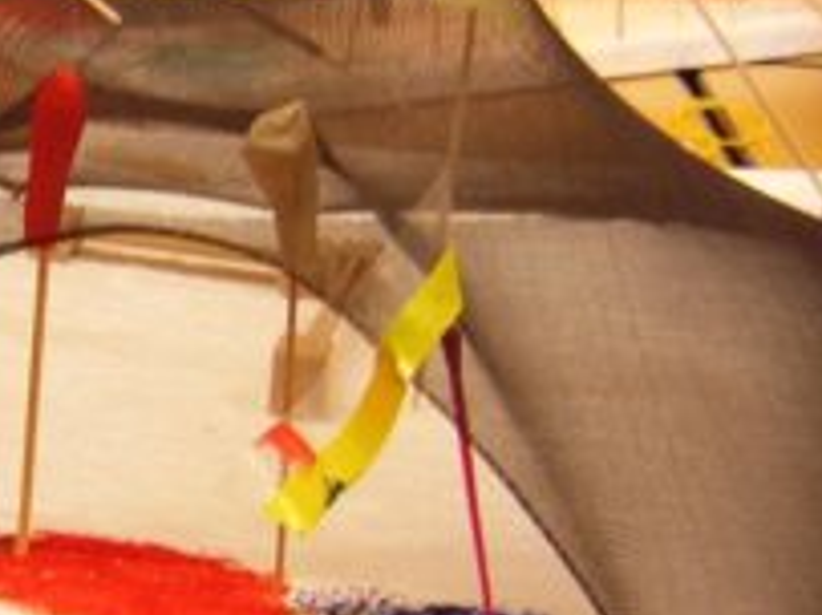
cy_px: 231
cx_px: 89
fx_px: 1685
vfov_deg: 20.7
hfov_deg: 26.5
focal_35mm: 71
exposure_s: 1/9.7
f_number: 2.6
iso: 100
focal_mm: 4.7
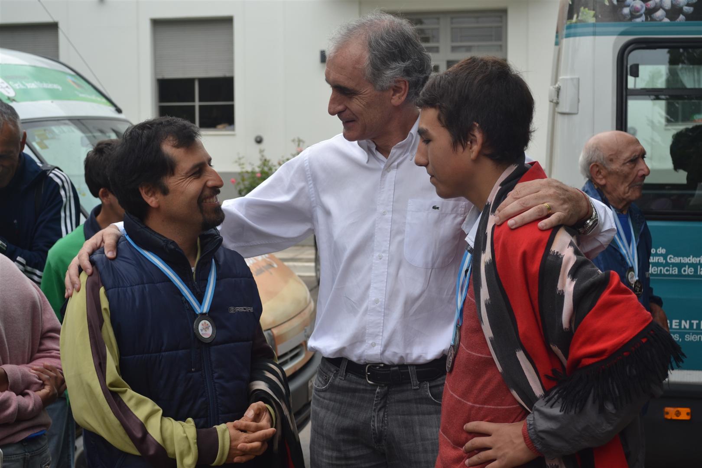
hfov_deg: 35.1
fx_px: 1111
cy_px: 234
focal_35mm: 57
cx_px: 351
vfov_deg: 23.8
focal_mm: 38
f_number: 6.3
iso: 100
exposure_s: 1/160
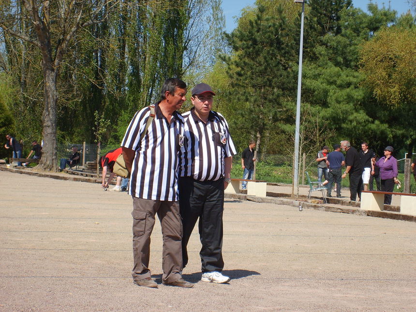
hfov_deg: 18.7
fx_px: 1262
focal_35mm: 105
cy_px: 156
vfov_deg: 14.1
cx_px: 208
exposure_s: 1/500
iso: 50
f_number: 4.9
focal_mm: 17.4
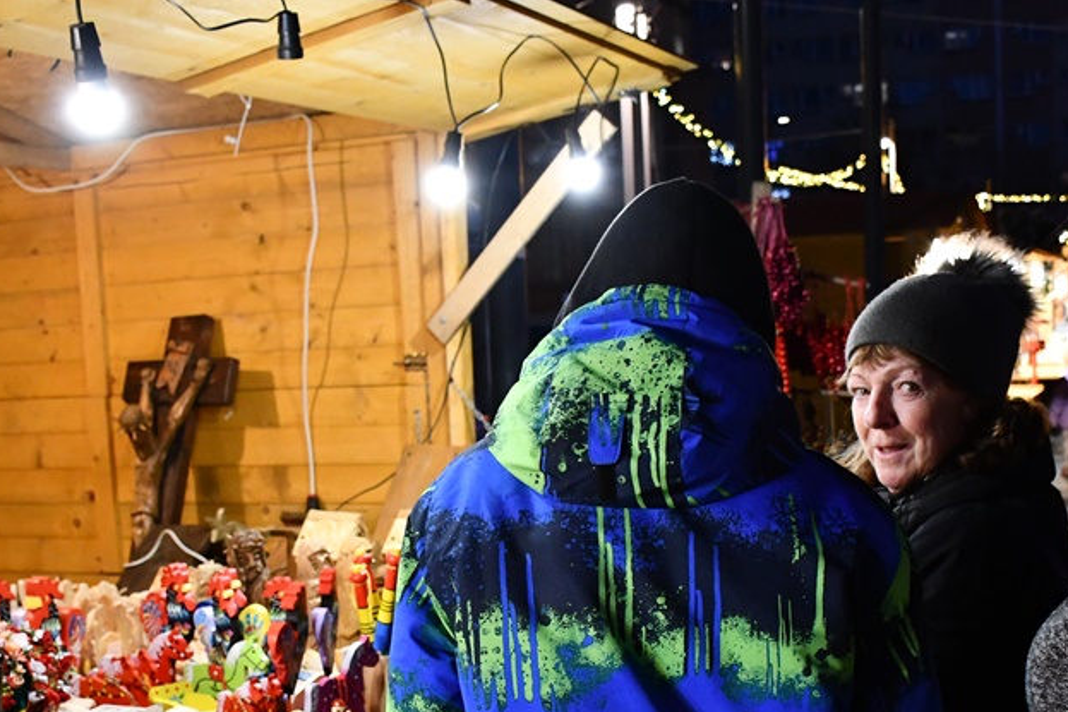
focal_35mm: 52
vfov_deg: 25.5
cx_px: 569
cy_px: 576
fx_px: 1542
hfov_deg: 38.2
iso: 3200
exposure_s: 1/100
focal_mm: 18
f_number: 3.5
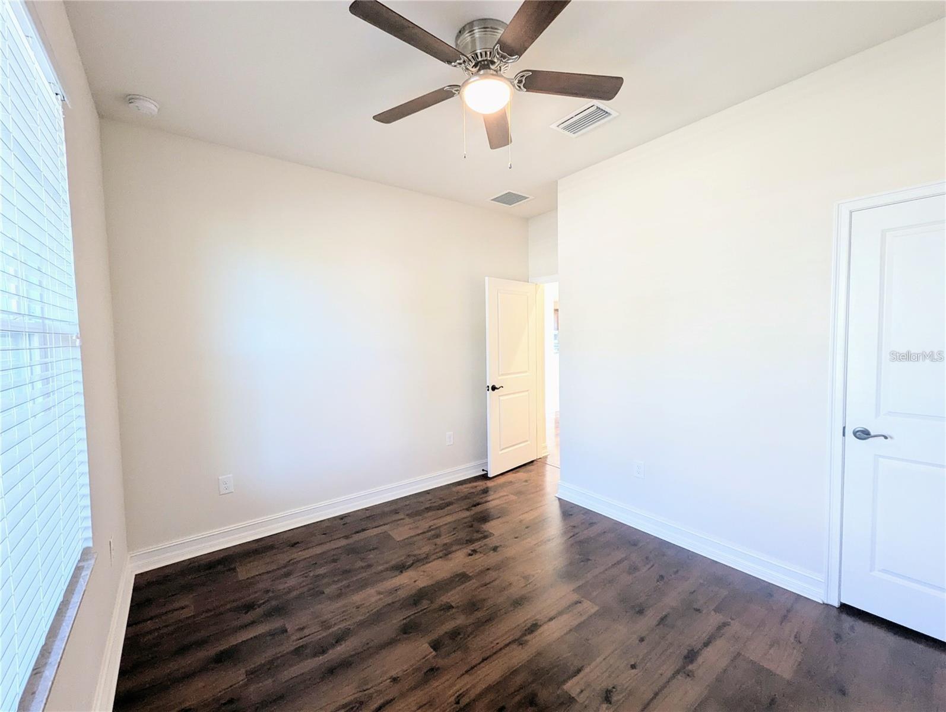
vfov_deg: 90.1
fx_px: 356
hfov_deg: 106.1
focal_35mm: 13
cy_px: 356
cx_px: 473
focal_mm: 1.95
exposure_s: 1/23.8
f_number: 2.2
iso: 114
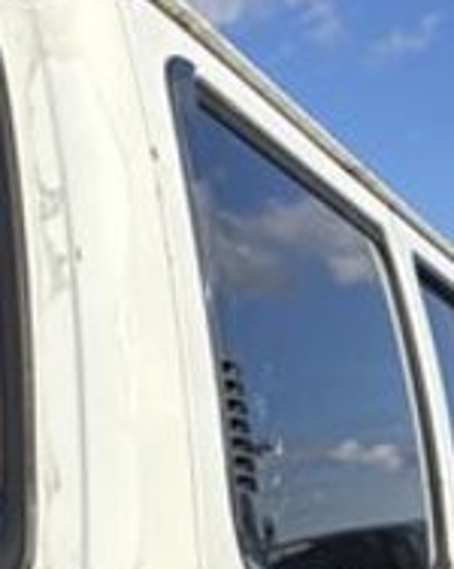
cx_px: -127
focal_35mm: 108
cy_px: 748
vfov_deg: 16.8
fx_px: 1817
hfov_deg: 13.7
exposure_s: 1/5952
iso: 50
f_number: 1.6
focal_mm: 5.96
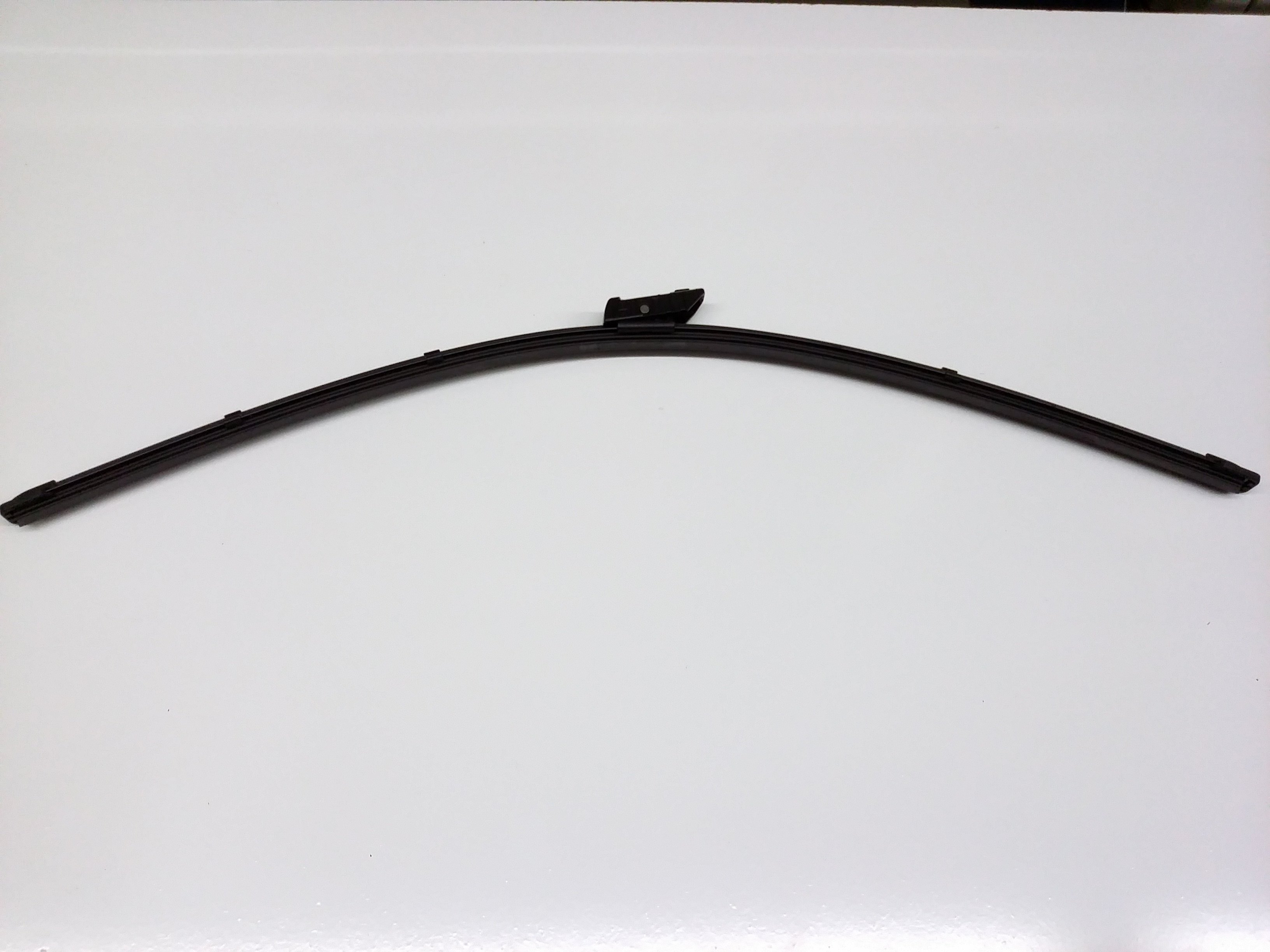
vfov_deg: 44.2
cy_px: 476
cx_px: 635
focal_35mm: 32
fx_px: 1174
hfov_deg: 56.8
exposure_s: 1/30
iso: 200
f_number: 2.4
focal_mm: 3.4
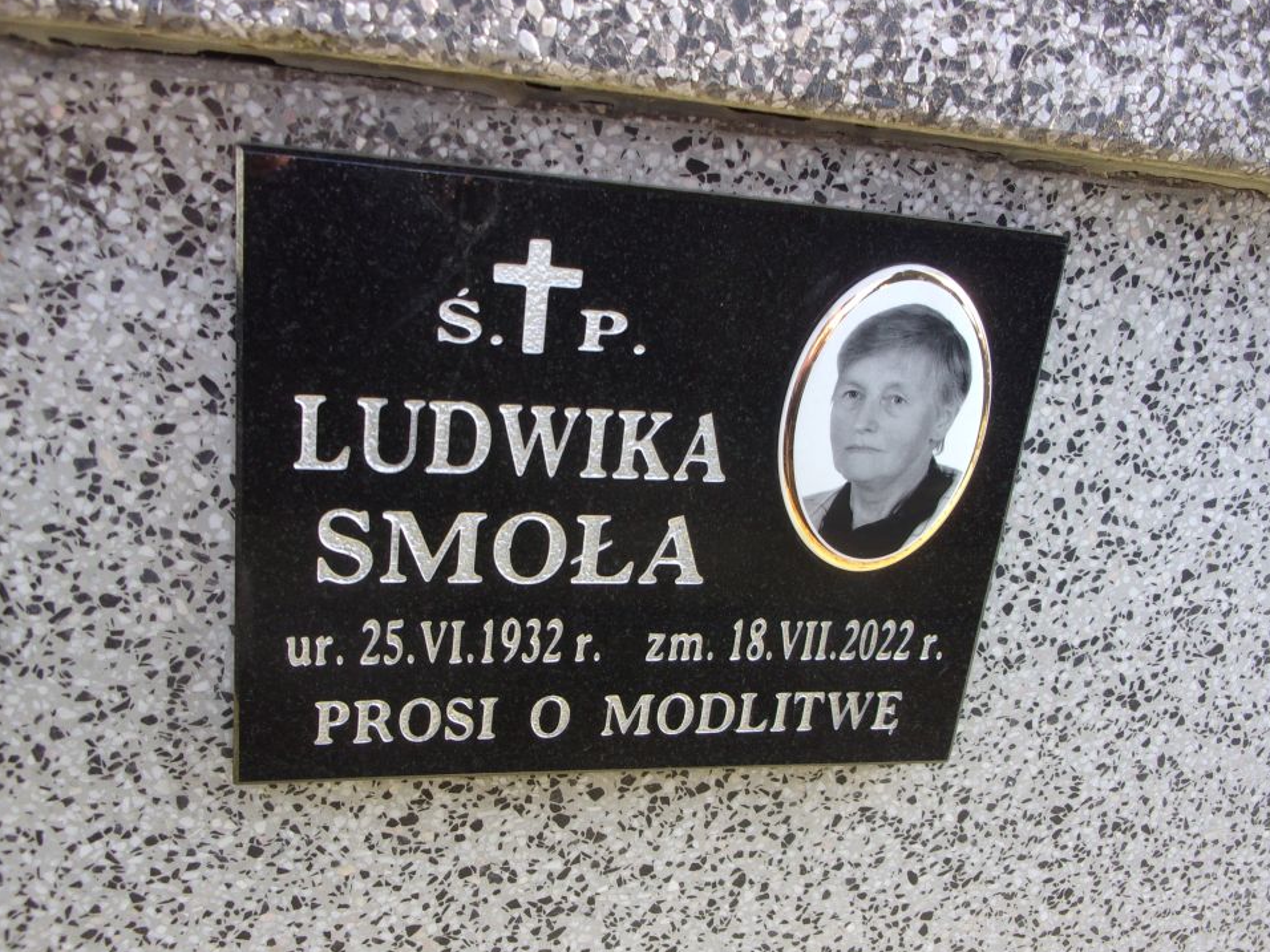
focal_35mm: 30
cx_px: 678
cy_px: 467
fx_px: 1101
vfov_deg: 46.8
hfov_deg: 59.9
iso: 80
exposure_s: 1/60
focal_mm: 5.1
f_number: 3.9
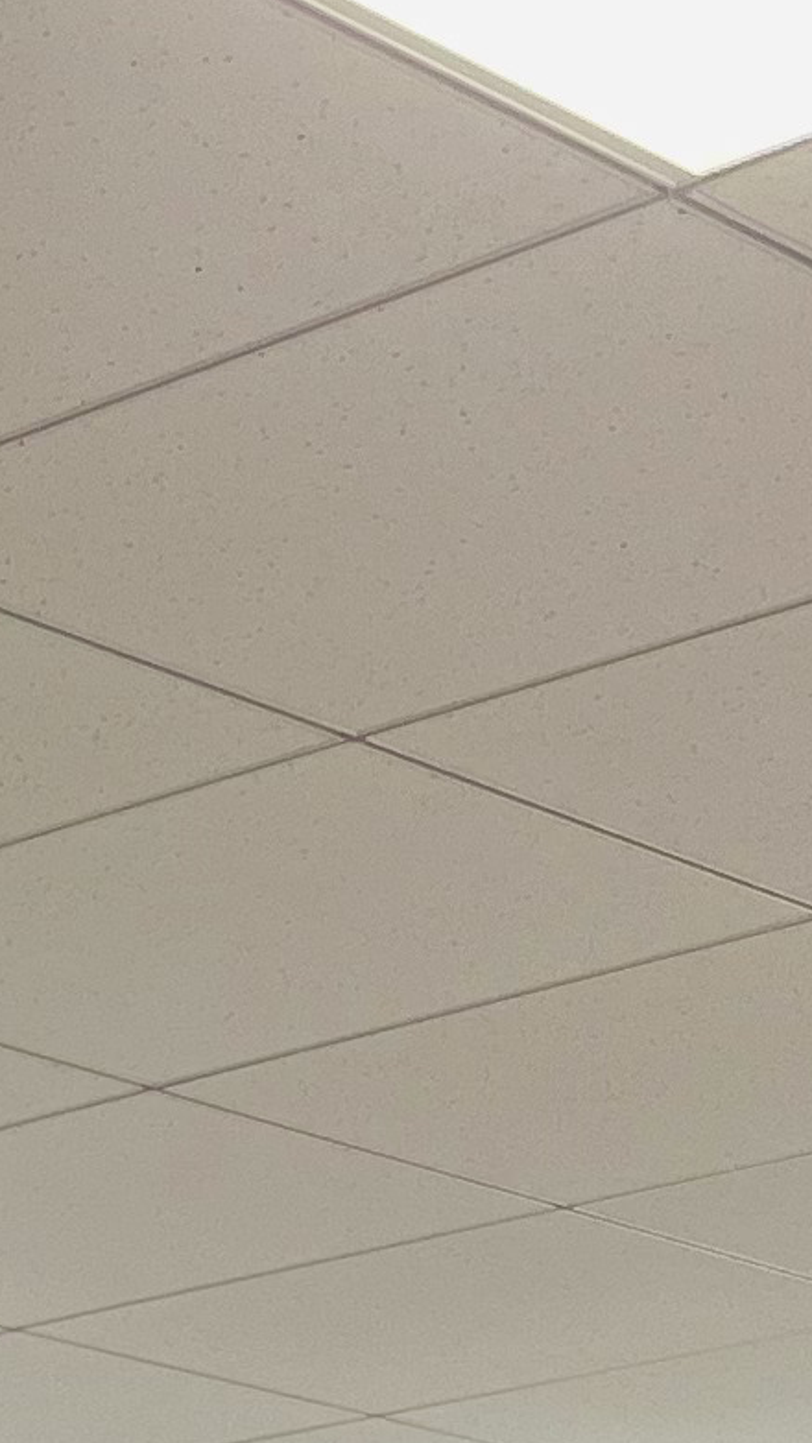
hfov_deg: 7.5
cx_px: -1430
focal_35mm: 146
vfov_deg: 13.3
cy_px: 2602
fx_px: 5587
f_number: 1.5
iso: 64
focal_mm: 5.7
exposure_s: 1/100
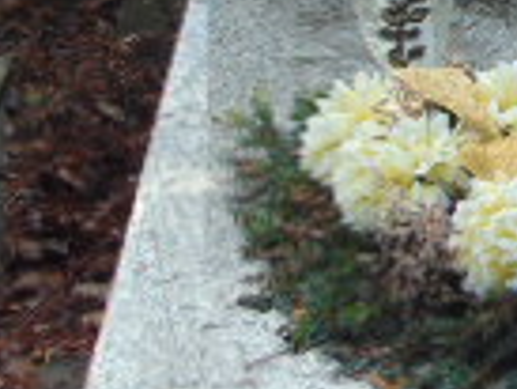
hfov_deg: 16.2
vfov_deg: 12.6
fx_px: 1749
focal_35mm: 117
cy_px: 60
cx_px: 596
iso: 80
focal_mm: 4.5
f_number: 3
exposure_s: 1/200
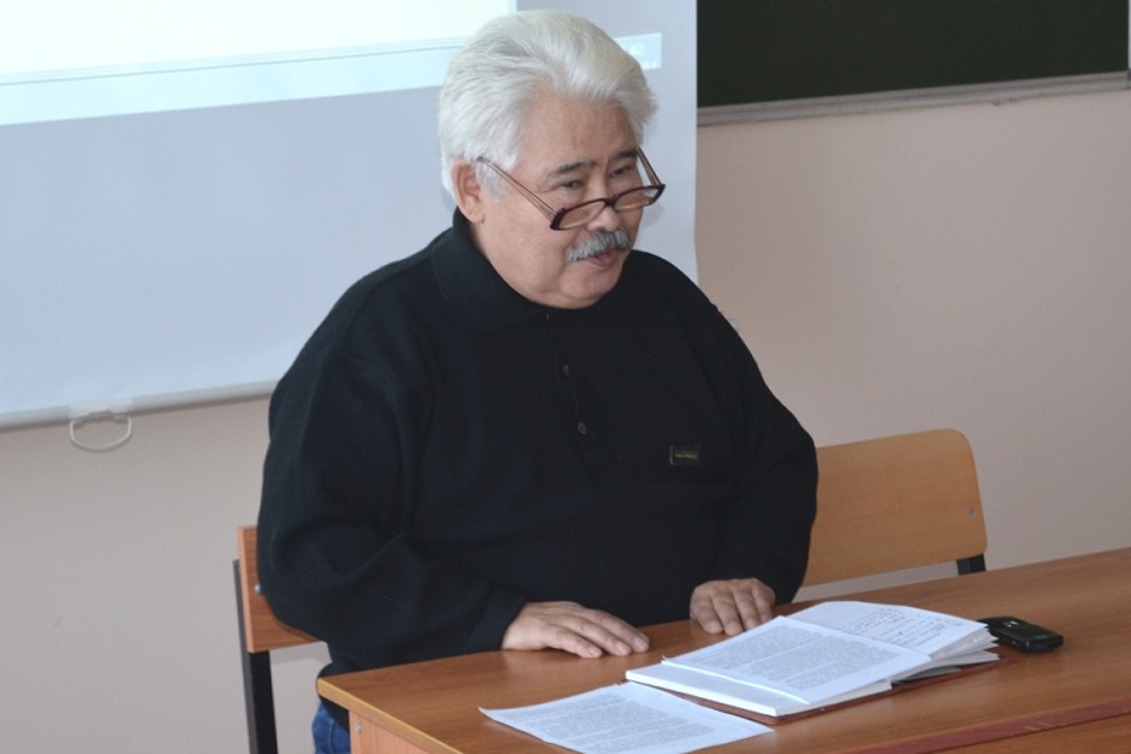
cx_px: 566
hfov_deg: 28.1
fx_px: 2261
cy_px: 377
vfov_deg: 18.9
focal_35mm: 72
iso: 640
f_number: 5.3
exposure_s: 1/60
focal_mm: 48
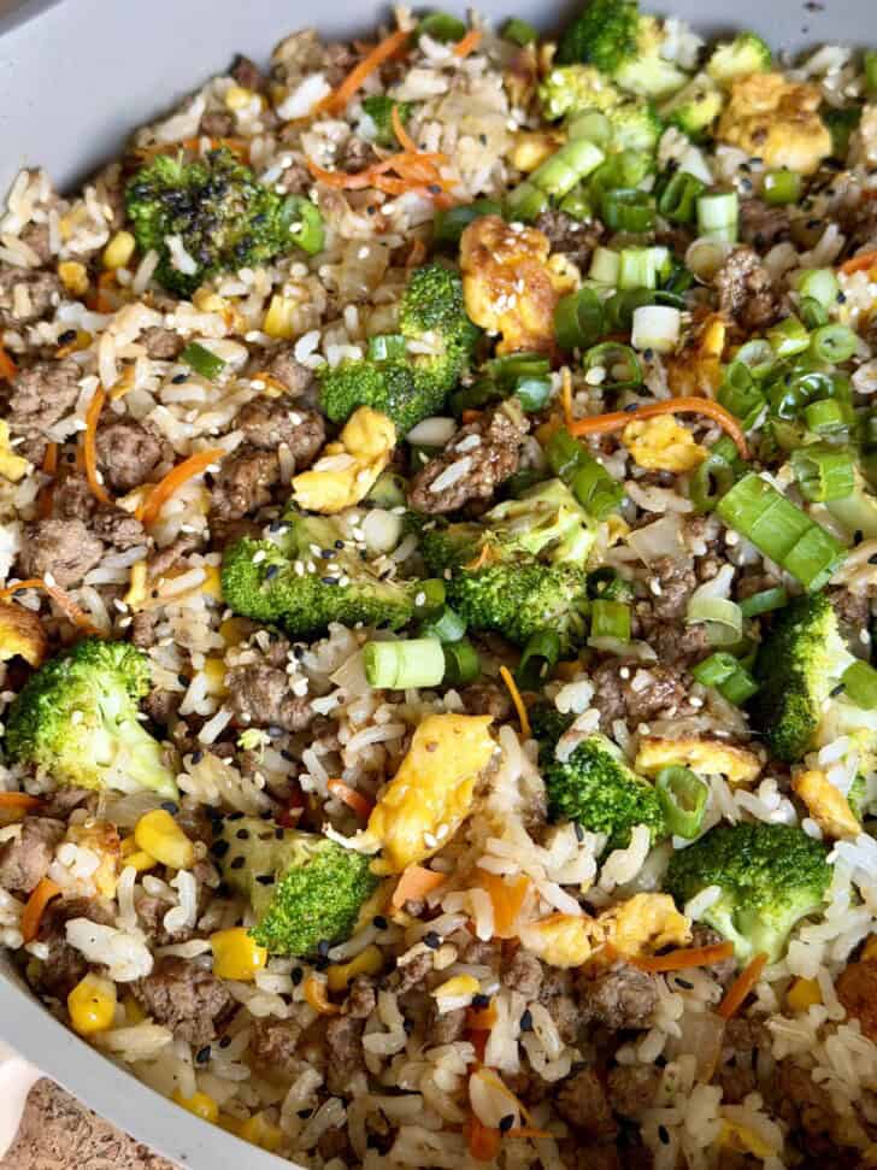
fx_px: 1622
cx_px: 438
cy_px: 585
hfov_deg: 30.3
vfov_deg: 39.7
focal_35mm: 48
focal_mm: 6.8
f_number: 1.8
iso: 100
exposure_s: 1/71
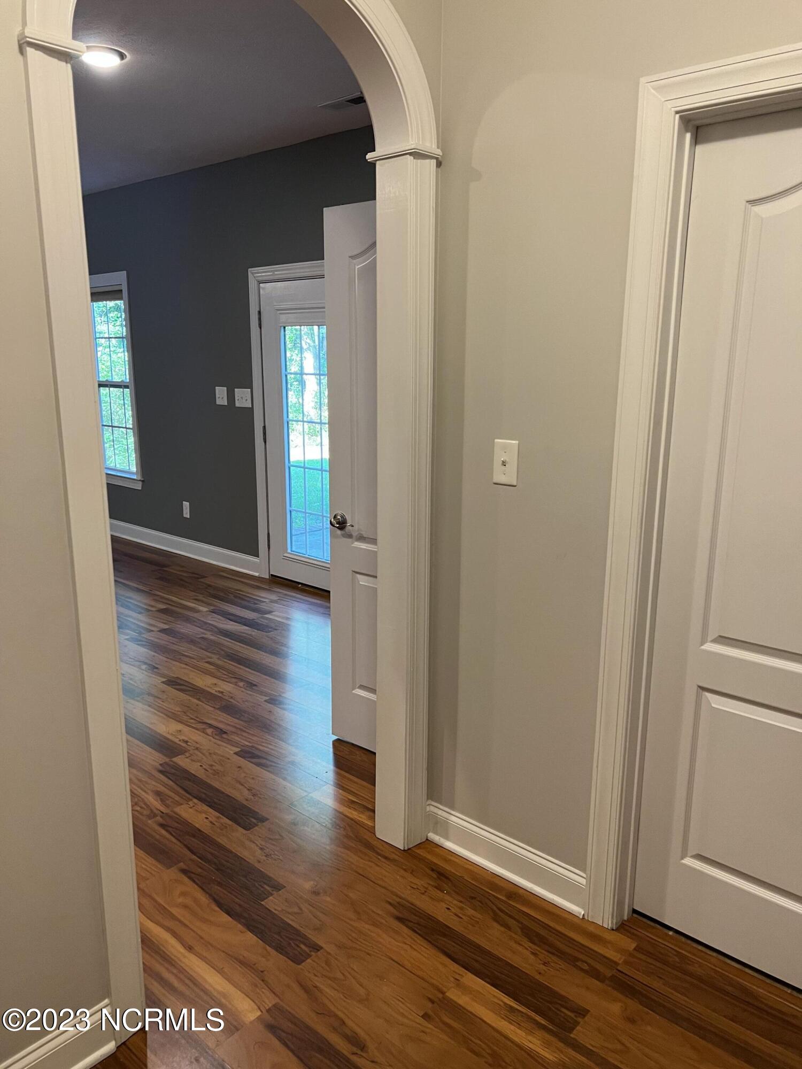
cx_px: 401
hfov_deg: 53.1
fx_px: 803
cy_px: 534
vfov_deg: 67.3
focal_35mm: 26
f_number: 1.5
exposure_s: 1/60
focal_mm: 5.7
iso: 125
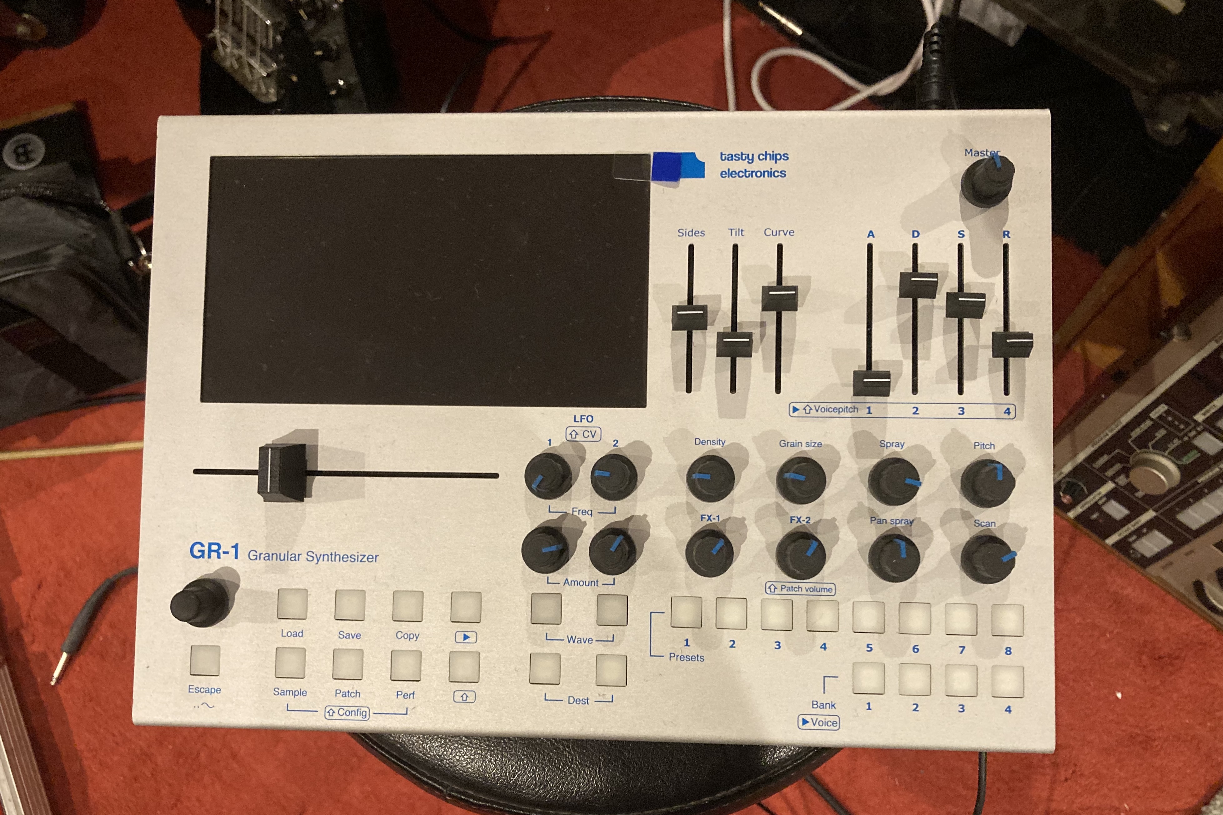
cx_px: 600
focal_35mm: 30
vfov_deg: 43.5
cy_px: 460
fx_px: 1019
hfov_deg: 61.9
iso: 320
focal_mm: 3.99
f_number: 1.8
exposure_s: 1/33
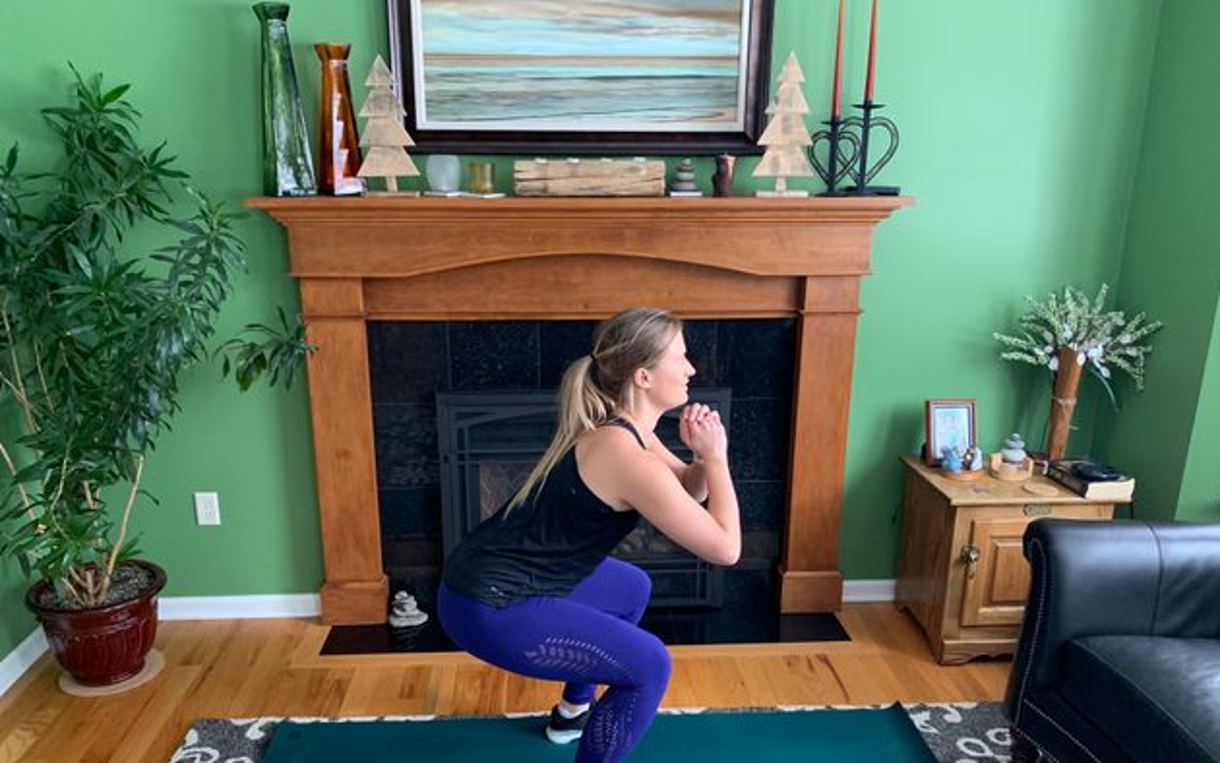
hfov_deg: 66.5
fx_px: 931
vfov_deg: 44.4
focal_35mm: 28
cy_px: 447
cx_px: 604
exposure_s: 1/60
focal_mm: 4.25
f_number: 1.8
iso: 200
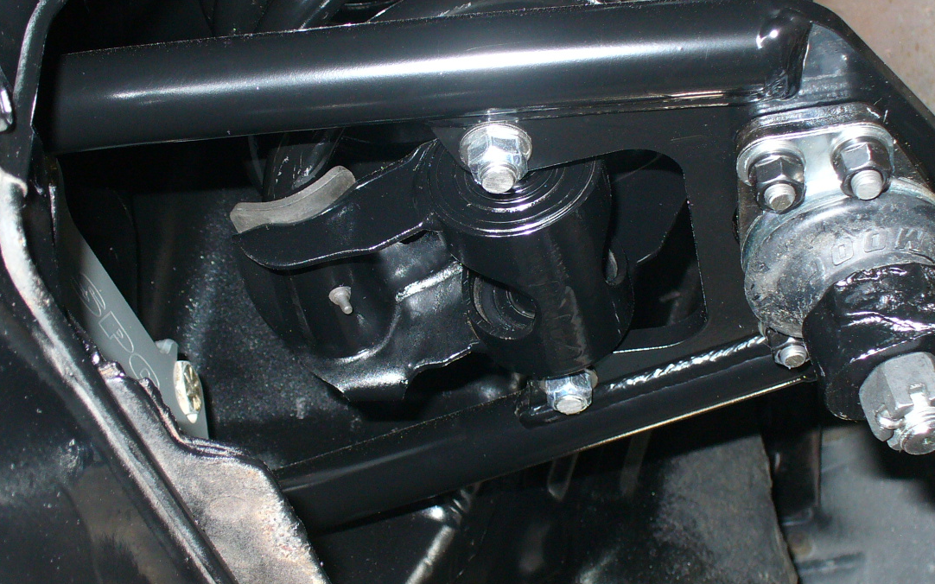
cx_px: 506
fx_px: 1478
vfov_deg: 22.4
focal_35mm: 58
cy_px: 282
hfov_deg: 35.1
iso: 100
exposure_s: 1/30
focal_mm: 6.1
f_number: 2.8
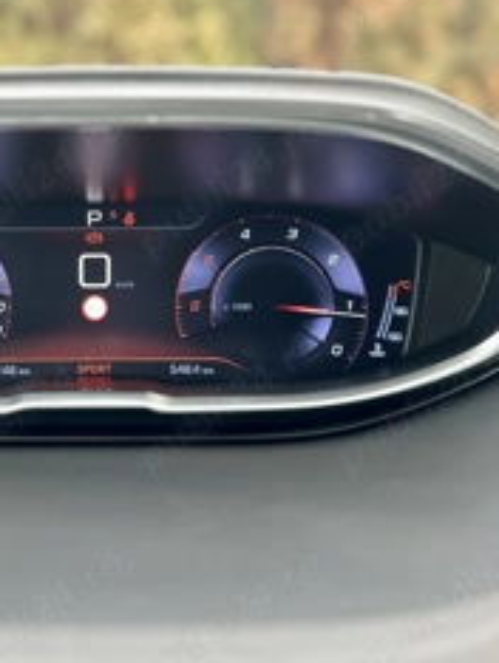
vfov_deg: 45.2
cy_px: 232
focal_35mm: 41
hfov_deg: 34.5
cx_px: 130
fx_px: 787
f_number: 1.78
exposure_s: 1/102
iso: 250
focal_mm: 6.86
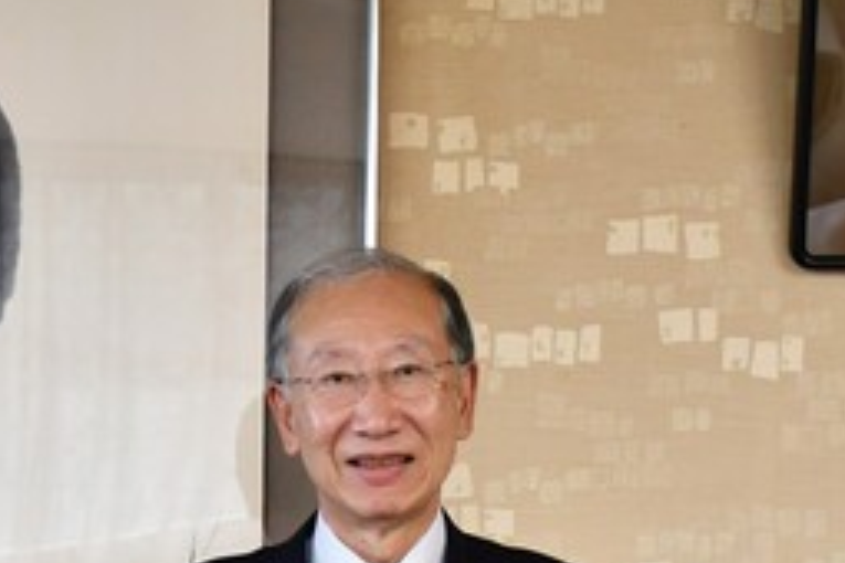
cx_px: 118
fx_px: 3826
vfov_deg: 8.3
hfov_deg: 12.5
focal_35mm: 163
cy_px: 785
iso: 1100
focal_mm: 38
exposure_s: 1/125
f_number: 4.2
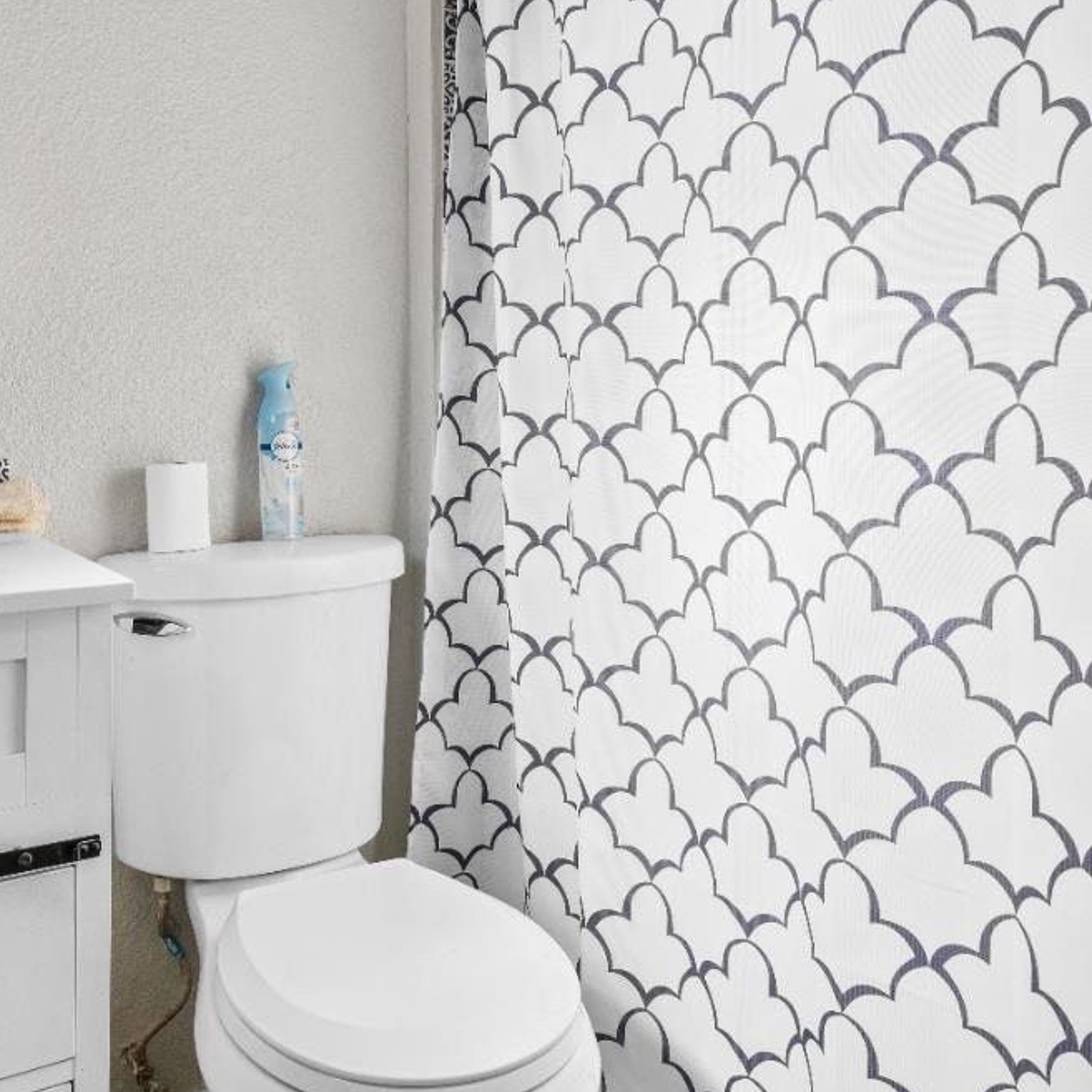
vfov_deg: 49.2
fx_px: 1178
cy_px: 397
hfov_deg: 49.2
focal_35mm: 33
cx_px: 399
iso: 400
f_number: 9
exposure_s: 1/30
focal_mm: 17
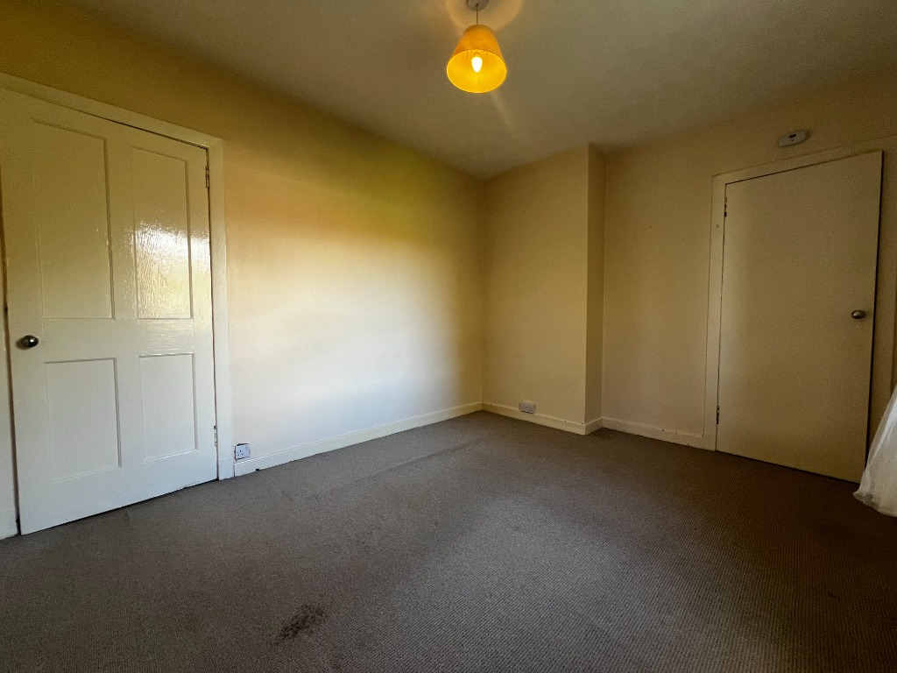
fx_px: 337
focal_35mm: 13
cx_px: 448
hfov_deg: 106.2
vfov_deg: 89.9
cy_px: 336
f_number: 1.8
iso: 125
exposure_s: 1/99
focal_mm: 1.57
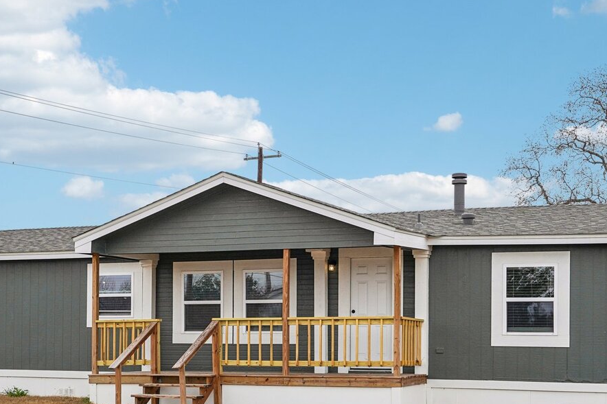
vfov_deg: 24.5
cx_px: 299
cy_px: 278
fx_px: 927
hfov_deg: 36.3
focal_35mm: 55
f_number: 8
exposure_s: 1/400
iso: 100
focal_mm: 30
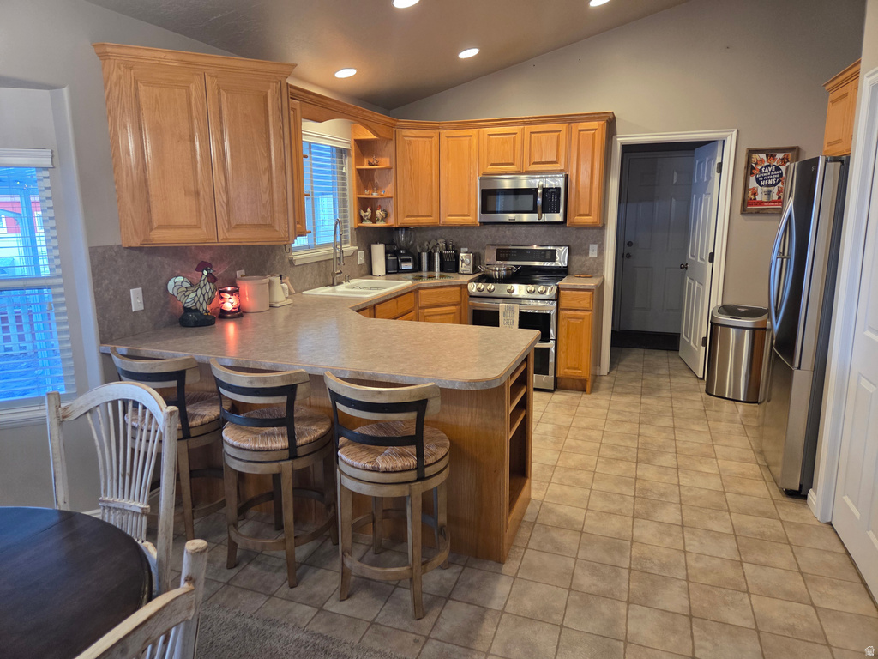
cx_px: 439
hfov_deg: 73.9
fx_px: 583
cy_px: 330
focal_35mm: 23
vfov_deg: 58.9
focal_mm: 5.4
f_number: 1.8
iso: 320
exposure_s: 1/120
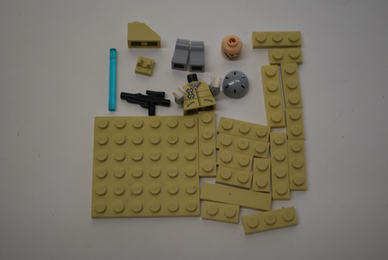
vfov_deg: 19.8
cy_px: 130
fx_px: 745
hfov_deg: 29.2
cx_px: 194
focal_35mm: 69
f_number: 5.3
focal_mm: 46
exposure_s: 1/6
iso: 400
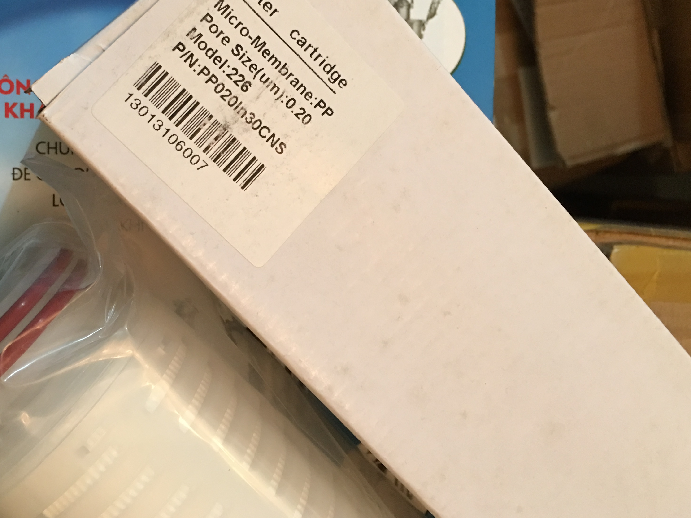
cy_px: 189
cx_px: 256
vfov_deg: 35.7
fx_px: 798
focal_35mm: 40
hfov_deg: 46.4
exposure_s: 1/10
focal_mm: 4.15
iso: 100
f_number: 2.2
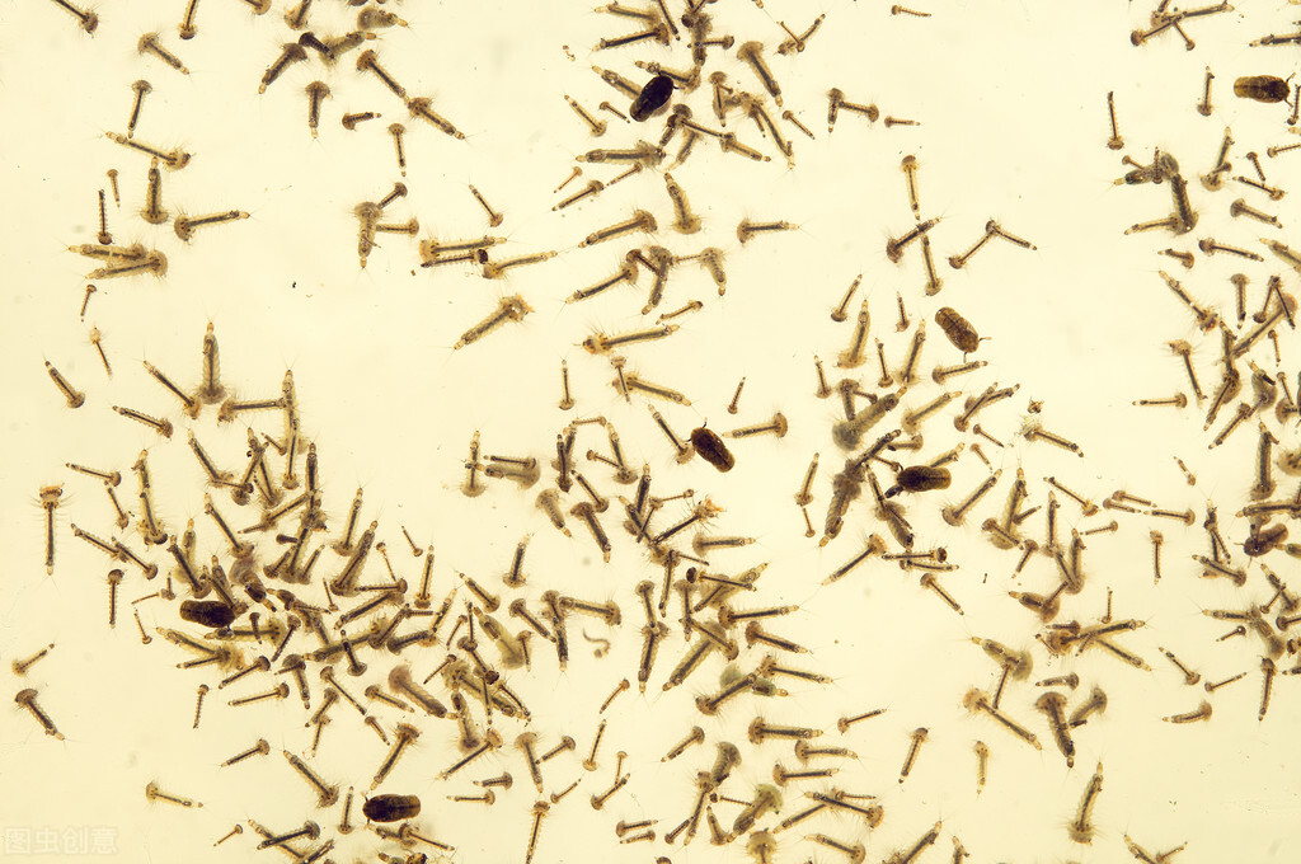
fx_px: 3248
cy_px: 432
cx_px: 650
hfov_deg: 22.6
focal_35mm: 90
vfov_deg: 15.1
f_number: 16
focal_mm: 60
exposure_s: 1/200
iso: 200
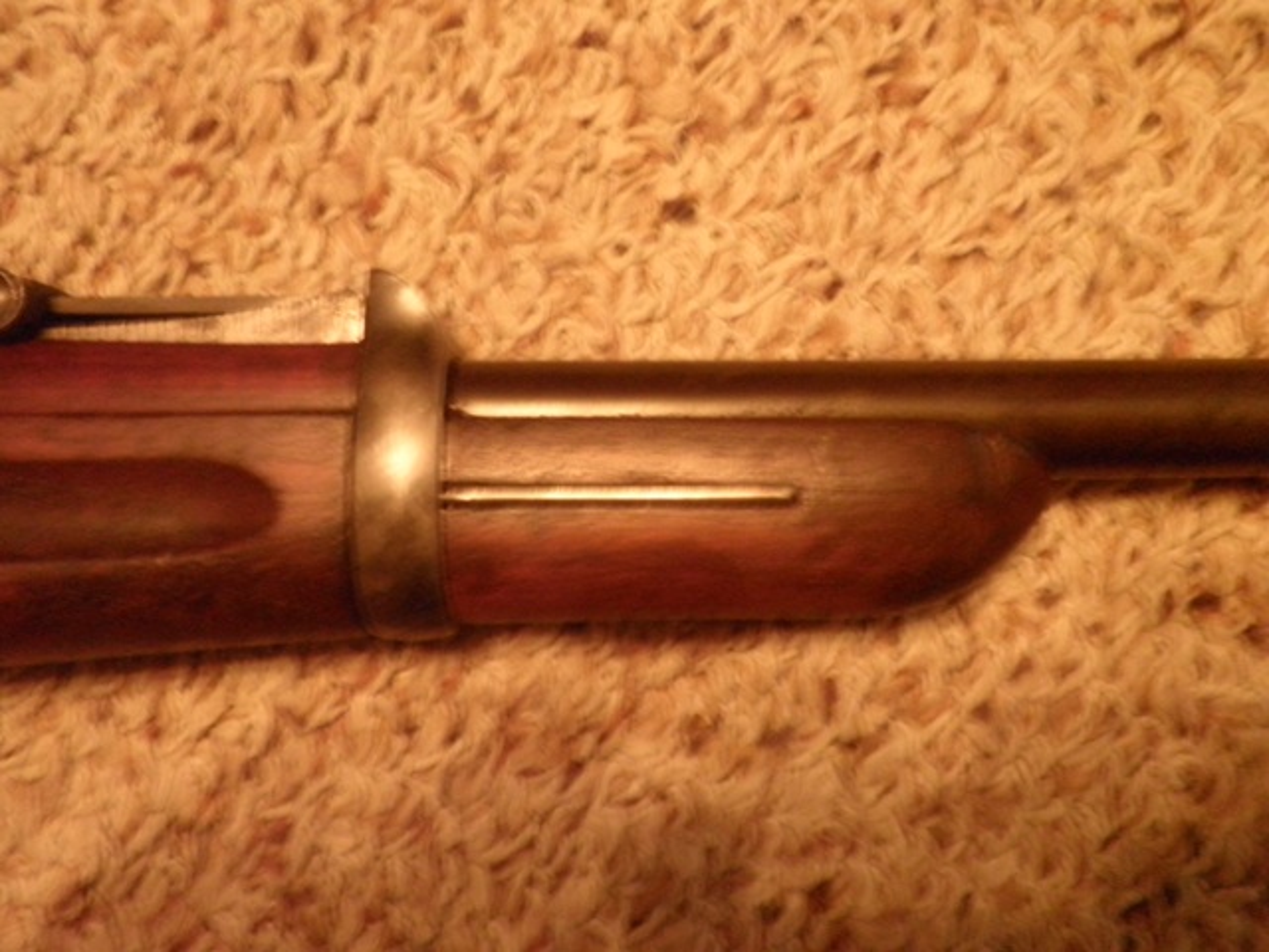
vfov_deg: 45.4
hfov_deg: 58.4
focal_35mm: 31
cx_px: 634
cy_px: 476
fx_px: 1136
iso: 320
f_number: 2.8
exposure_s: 1/4
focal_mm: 5.5
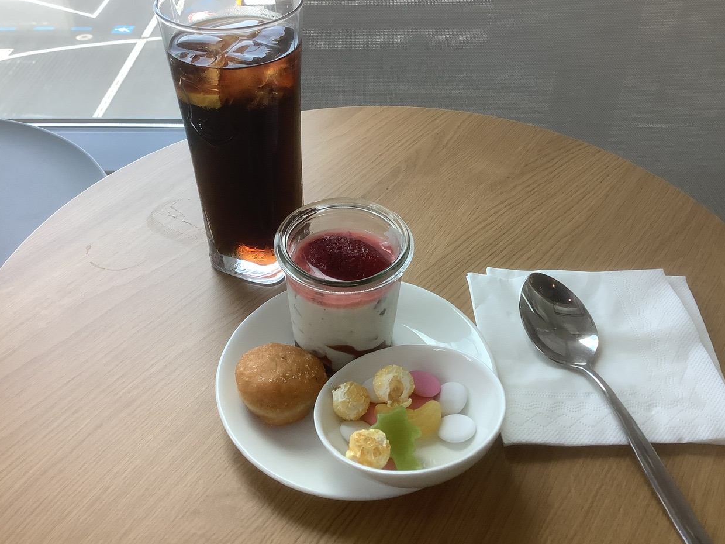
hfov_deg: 56.8
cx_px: 361
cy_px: 267
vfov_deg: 44.2
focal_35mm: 32
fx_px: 670
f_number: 2.4
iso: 50
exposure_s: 1/120
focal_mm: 3.3
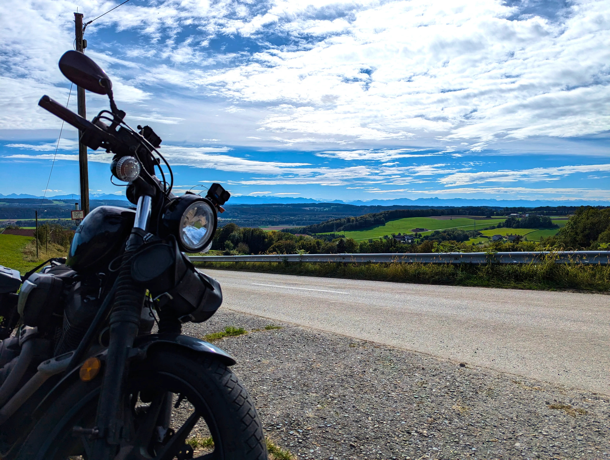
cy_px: 230
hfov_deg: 71.5
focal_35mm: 24
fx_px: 424
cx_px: 305
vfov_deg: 56.9
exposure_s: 1/7519
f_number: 1.85
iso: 44
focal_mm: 6.81
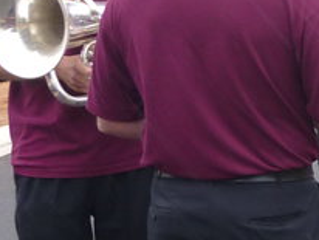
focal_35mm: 160
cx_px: 684
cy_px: 127
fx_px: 1476
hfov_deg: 11.0
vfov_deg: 9.3
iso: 80
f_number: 2.8
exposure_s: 1/125
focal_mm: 5.5
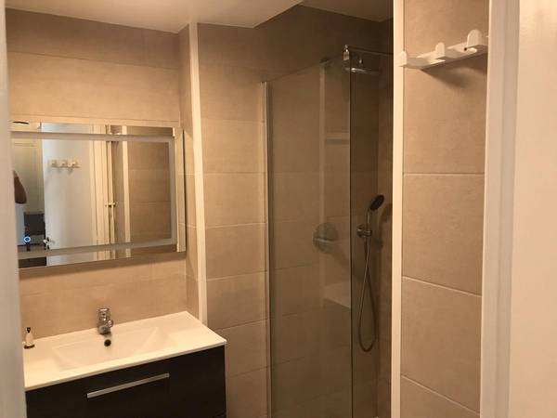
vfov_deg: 49.7
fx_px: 451
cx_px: 278
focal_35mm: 28
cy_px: 209
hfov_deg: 63.4
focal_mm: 3.99
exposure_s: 1/17
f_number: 1.8
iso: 50
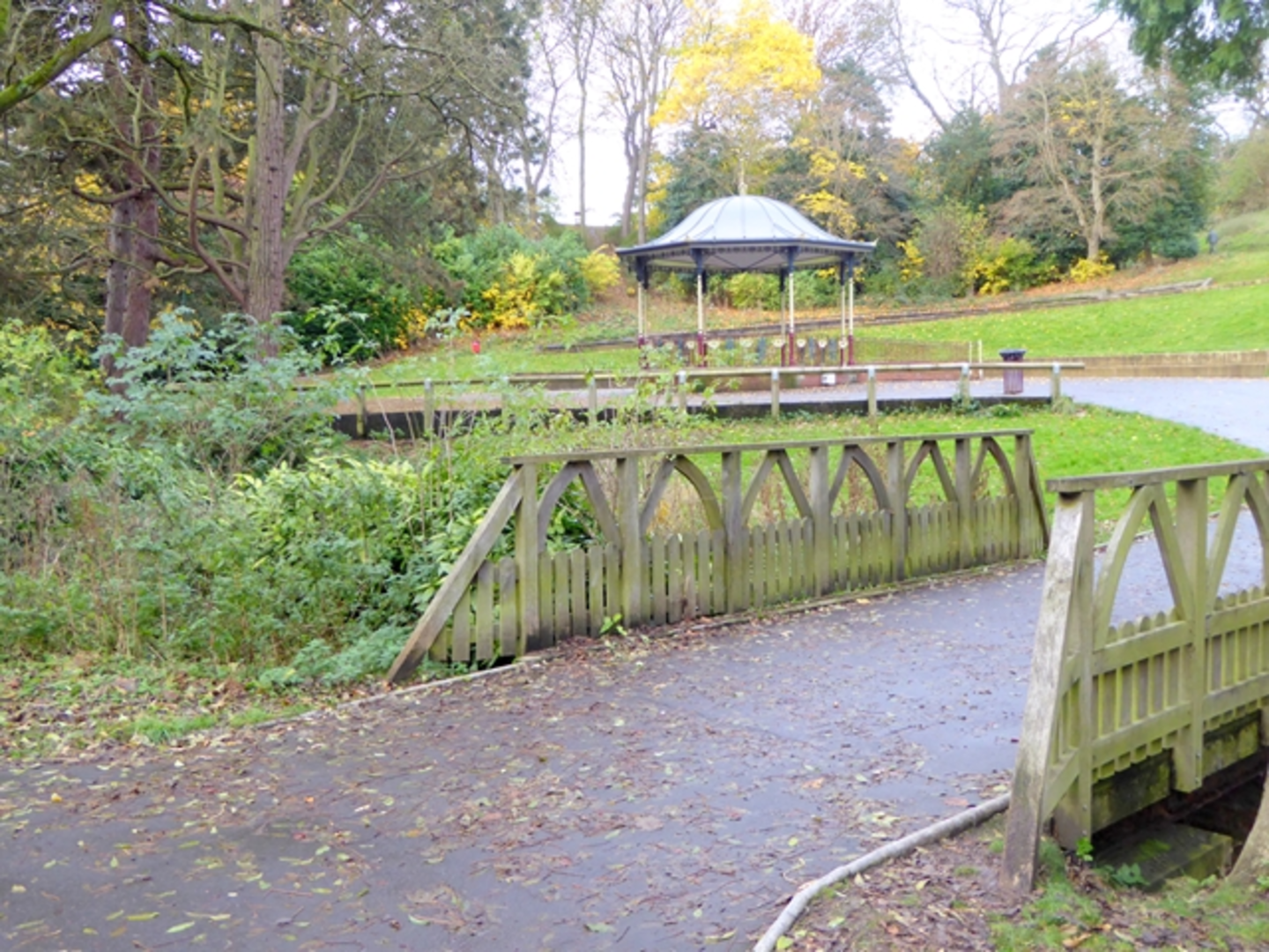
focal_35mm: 34
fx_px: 1246
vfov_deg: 41.8
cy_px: 476
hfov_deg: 54.0
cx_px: 634
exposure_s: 1/60
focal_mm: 5.8
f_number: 3.6
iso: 200
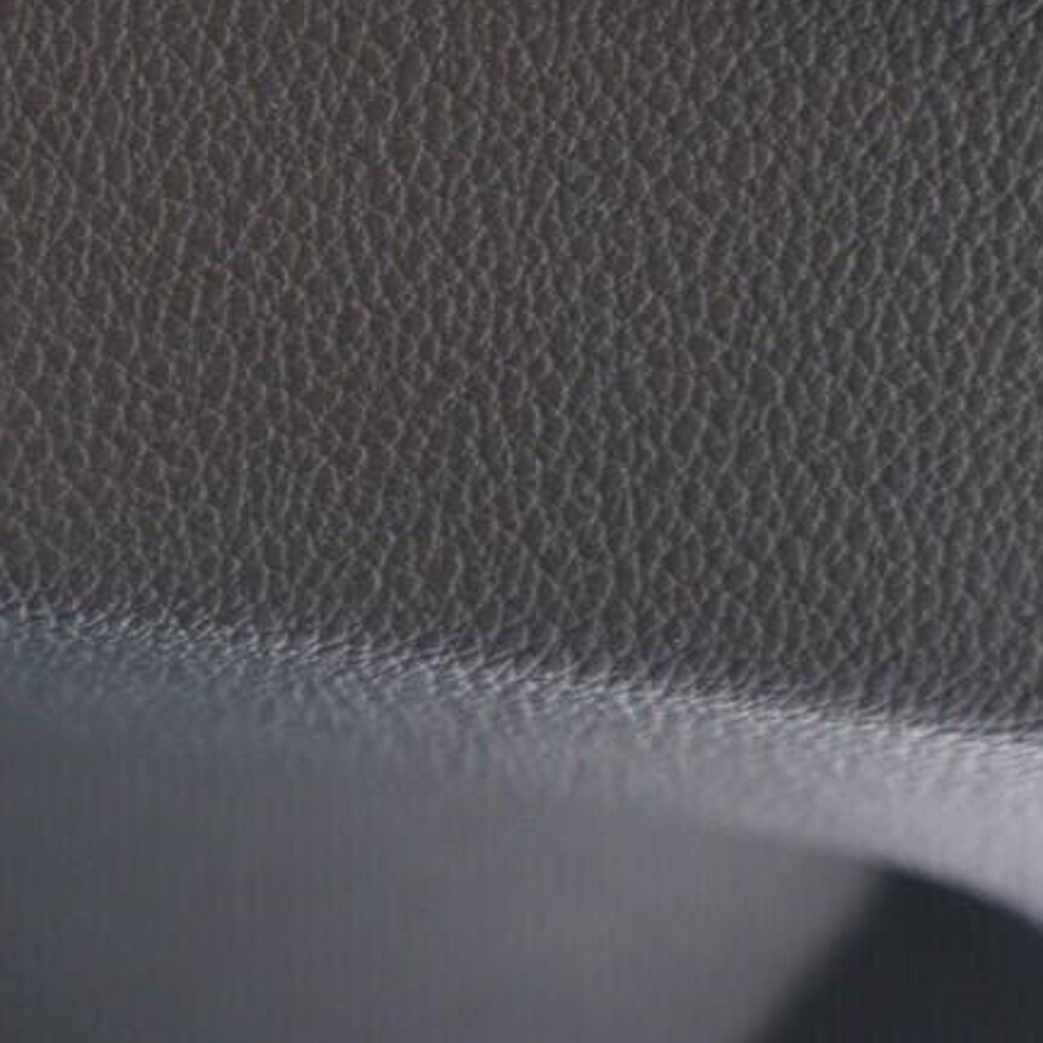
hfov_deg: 15.4
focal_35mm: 102
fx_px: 3477
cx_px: -642
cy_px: -34
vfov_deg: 16.7
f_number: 2.8
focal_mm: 24
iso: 250
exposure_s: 1/40
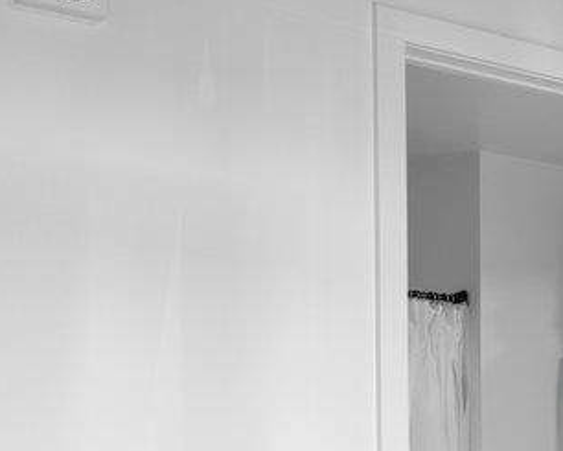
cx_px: 1174
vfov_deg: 15.3
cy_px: 541
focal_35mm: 97
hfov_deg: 15.3
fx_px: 1619
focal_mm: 15.5
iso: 400
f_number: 8
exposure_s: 1/2
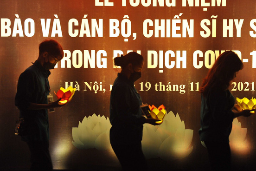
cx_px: 146
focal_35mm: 51
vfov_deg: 26.5
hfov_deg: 38.8
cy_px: 74
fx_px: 363
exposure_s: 1/80
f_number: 3.2
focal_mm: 44
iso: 2500
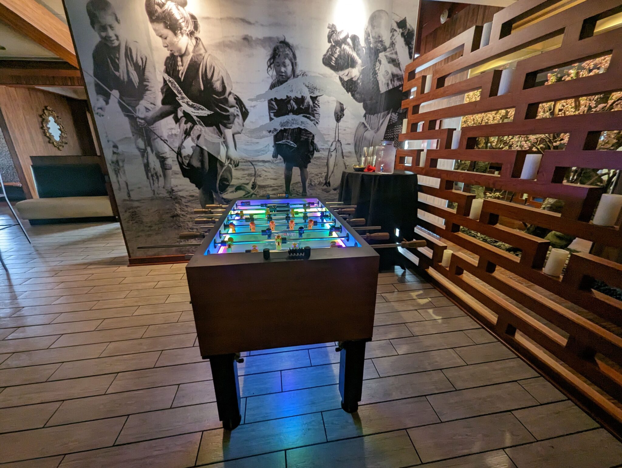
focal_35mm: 13
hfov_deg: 106.1
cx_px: 311
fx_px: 234
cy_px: 234
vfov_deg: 90.1
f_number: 2.2
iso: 197
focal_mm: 1.95
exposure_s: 1/24
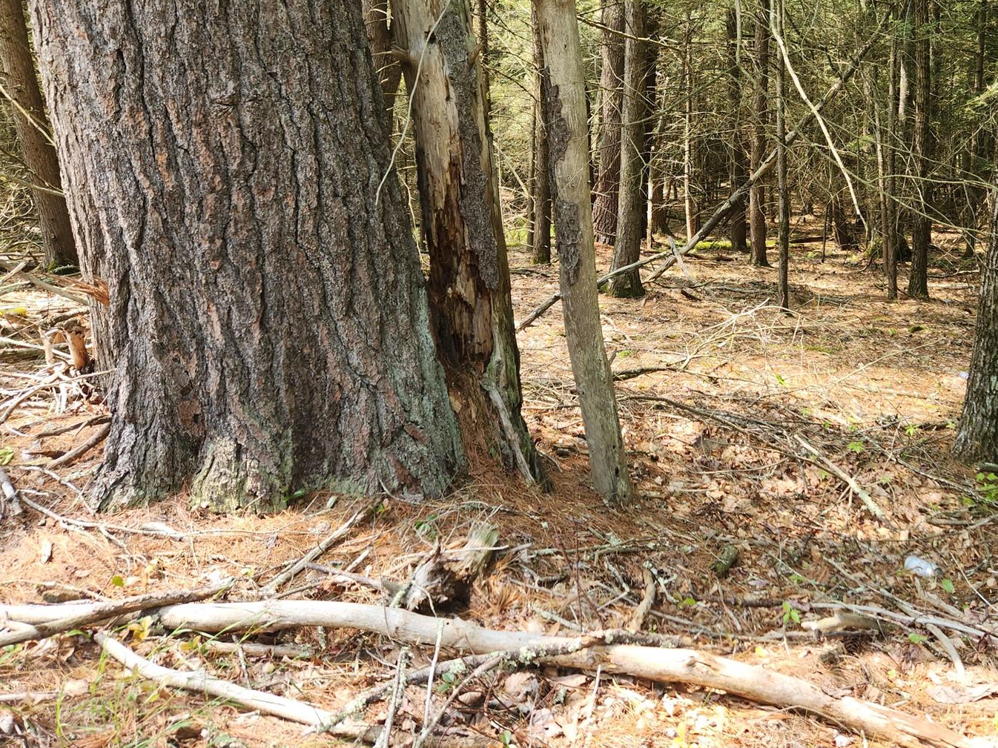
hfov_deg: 51.6
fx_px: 1009
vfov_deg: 39.6
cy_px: 187
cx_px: 668
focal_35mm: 35
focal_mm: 5.4
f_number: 1.8
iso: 20
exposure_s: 1/120
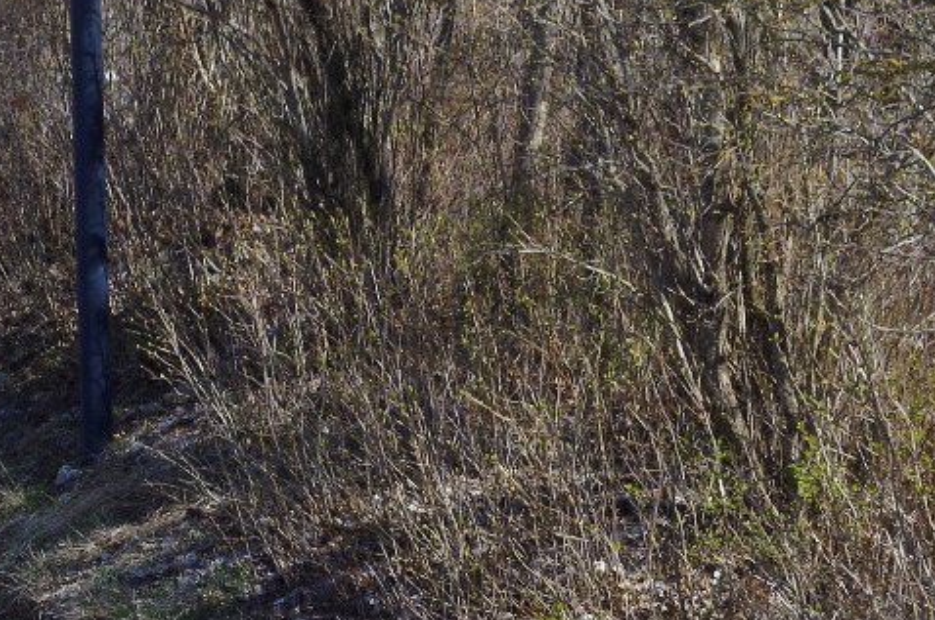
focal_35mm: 348
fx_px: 9023
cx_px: -25
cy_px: 653
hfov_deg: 5.9
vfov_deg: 3.9
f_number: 11
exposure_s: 1/200
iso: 250
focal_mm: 68
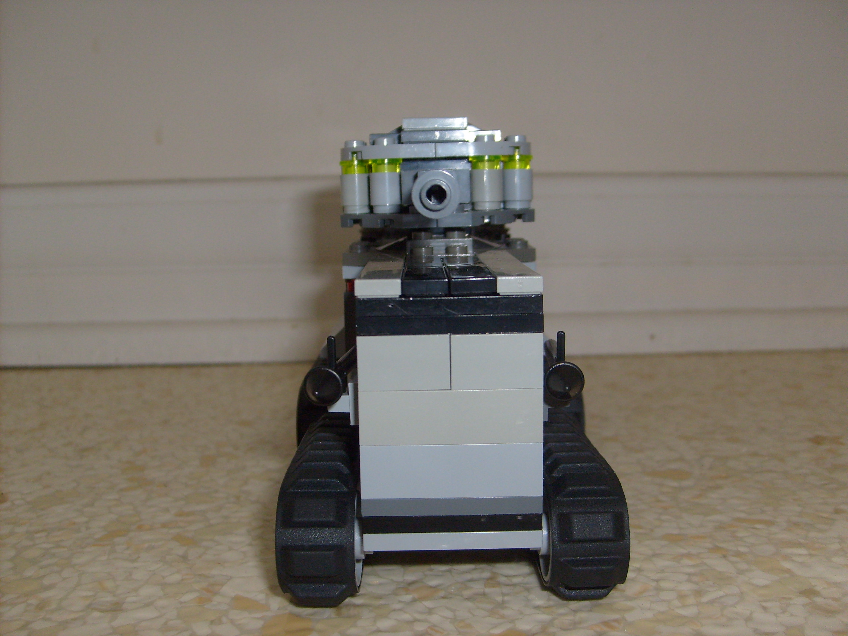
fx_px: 857
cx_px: 424
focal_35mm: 35
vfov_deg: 40.7
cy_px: 318
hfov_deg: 52.6
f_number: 2.8
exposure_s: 1/45
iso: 100
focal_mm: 5.8
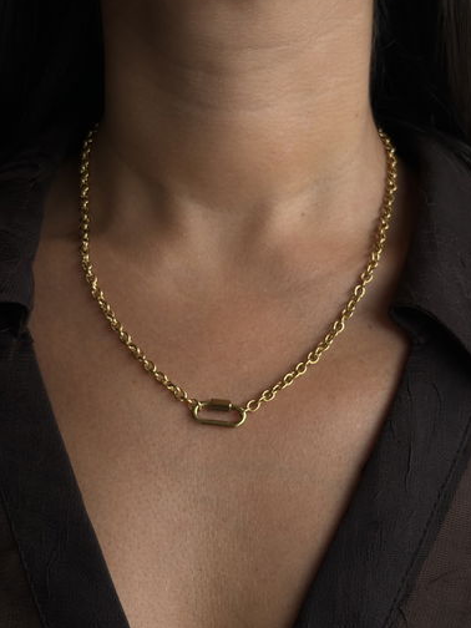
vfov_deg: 34.9
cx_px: 228
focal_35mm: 55
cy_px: 325
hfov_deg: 26.6
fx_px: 998
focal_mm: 5.96
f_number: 1.6
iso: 32
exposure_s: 1/121
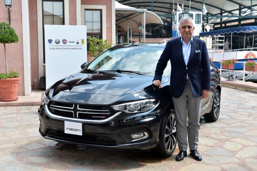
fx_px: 343
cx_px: 128
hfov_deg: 41.1
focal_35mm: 48
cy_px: 86
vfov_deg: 28.1
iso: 320
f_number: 5.6
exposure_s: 1/400
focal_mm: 48
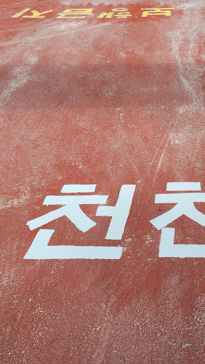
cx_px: 197
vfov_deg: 52.8
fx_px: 367
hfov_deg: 29.5
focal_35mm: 38
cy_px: 183
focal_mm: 5.4
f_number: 1.8
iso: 40
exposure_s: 1/626
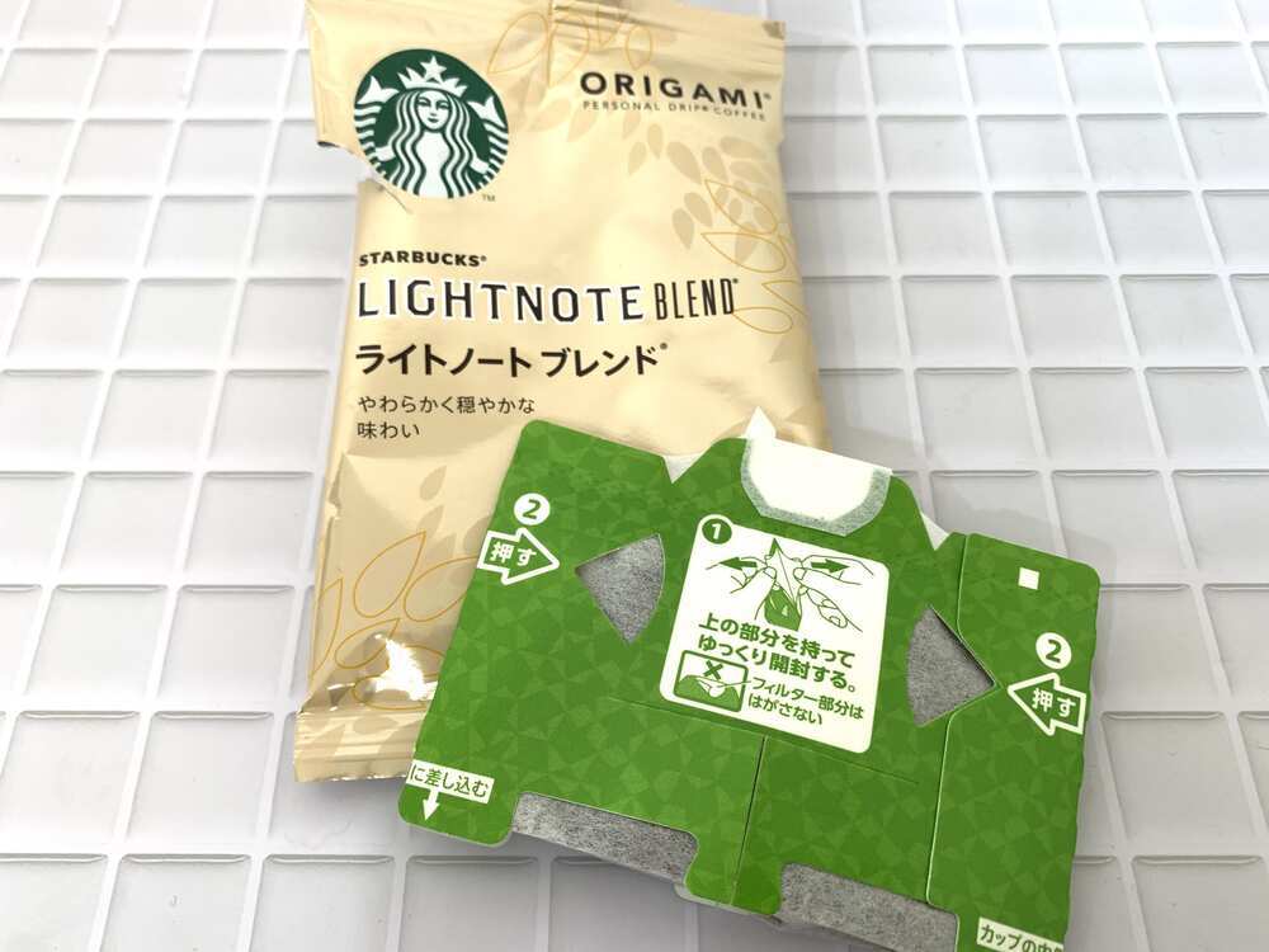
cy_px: 476
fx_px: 953
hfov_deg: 67.3
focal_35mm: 26
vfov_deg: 53.1
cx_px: 634
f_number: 1.8
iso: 100
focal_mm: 4.25
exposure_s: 1/60
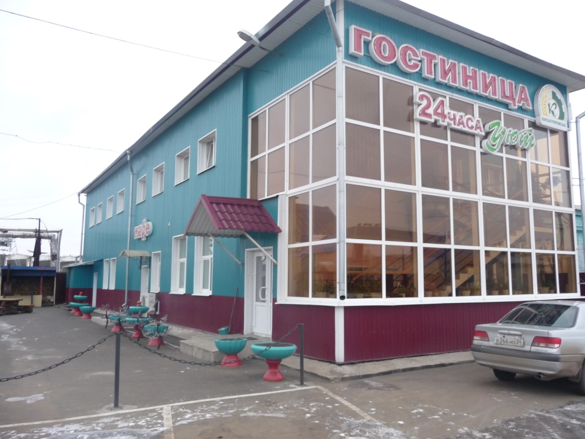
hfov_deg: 61.6
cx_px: 301
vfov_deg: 48.2
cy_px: 214
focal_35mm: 29
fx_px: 490
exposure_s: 1/30
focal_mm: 4.7
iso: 160
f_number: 3.3
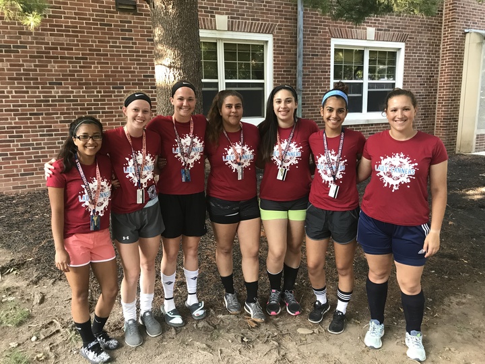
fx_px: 392
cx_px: 242
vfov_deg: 49.7
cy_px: 182
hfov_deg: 63.4
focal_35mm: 28
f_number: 1.8
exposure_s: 1/30
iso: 40
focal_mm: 3.99
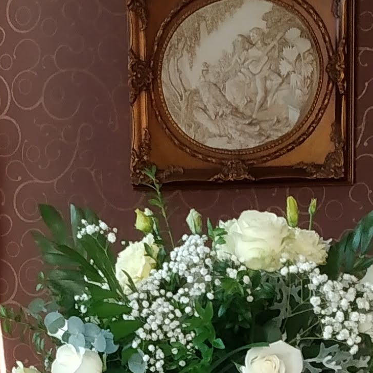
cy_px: 617
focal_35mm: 126
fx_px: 1536
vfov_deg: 12.9
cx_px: 275
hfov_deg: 13.8
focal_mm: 3.82
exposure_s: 1/33
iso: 200
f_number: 2.2
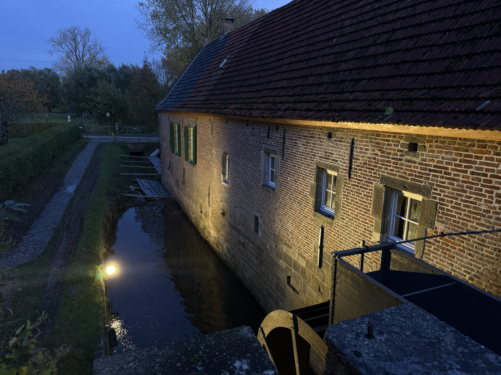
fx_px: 347
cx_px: 250
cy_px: 188
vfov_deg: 56.8
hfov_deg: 71.6
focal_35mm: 24
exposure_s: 1/50
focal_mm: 6.76
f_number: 1.78
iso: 160
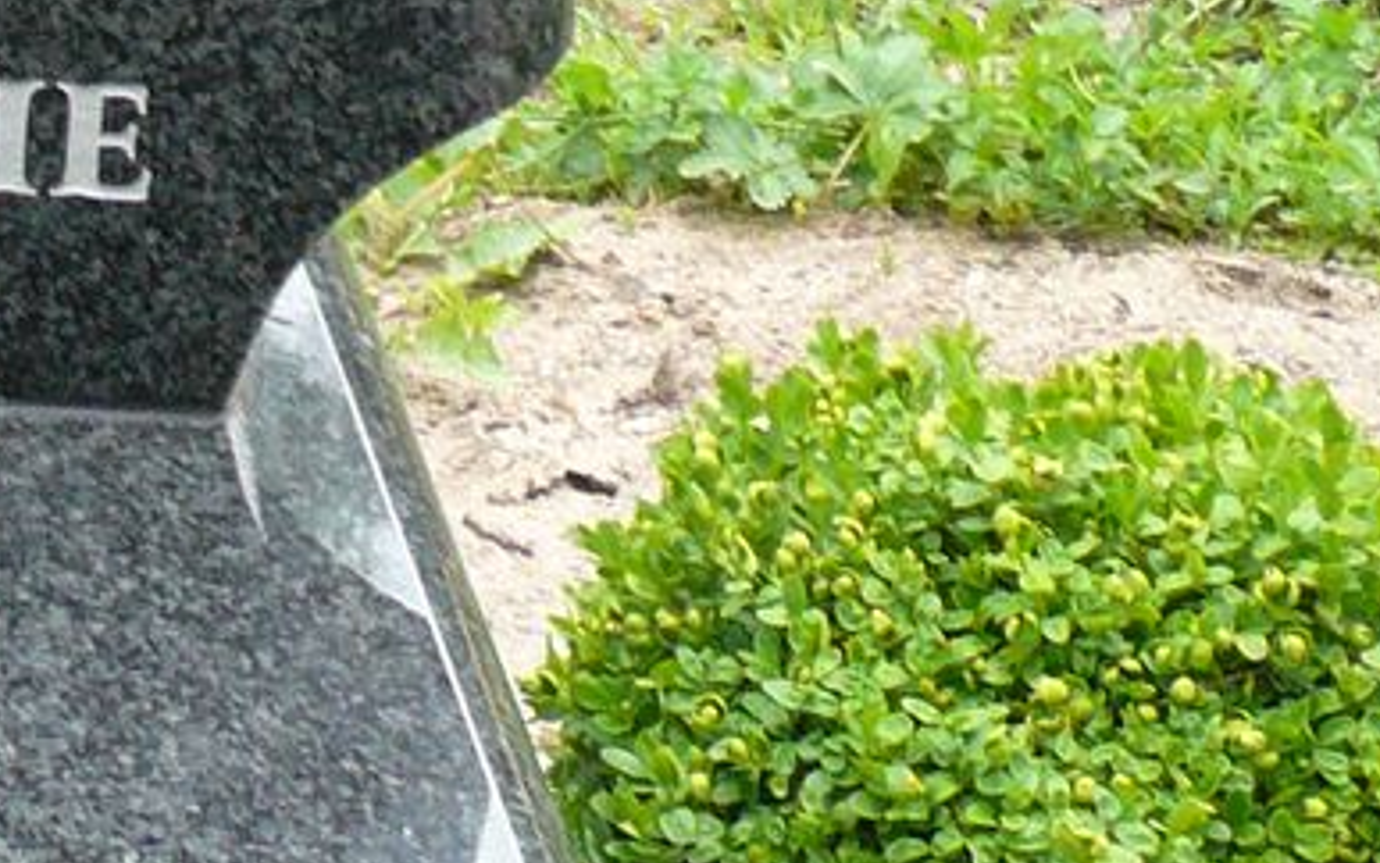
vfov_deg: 5.7
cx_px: -913
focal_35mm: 222
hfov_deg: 9.1
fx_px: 8351
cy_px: -1097
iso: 100
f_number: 3.8
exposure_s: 1/50
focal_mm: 8.8
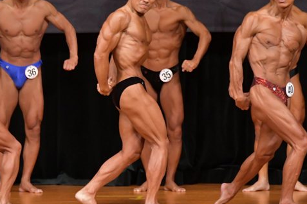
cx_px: 121
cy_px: 111
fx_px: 3740
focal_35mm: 439
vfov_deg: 3.1
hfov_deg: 4.7
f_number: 5.6
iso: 5000
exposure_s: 1/400
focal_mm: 180
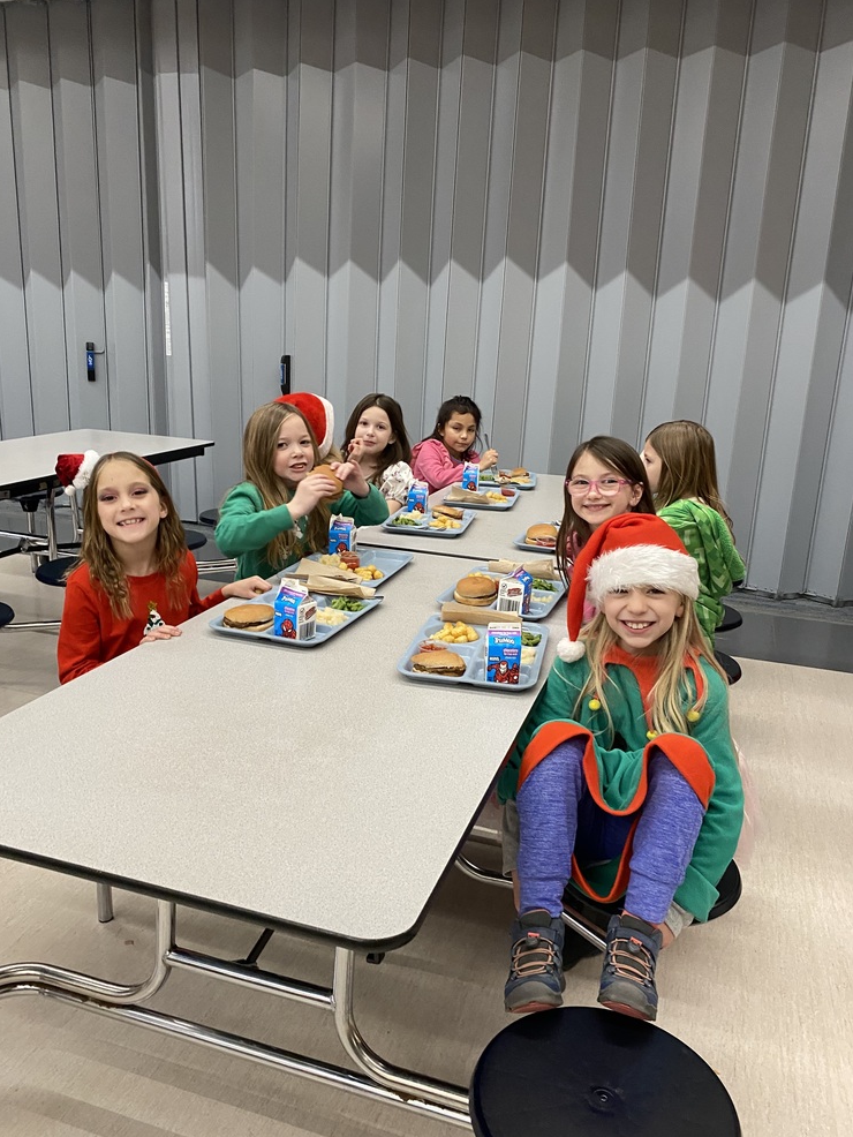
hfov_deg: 51.4
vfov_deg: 65.3
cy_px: 567
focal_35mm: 27
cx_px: 413
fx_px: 887
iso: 320
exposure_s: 1/60
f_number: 1.8
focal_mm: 4.25
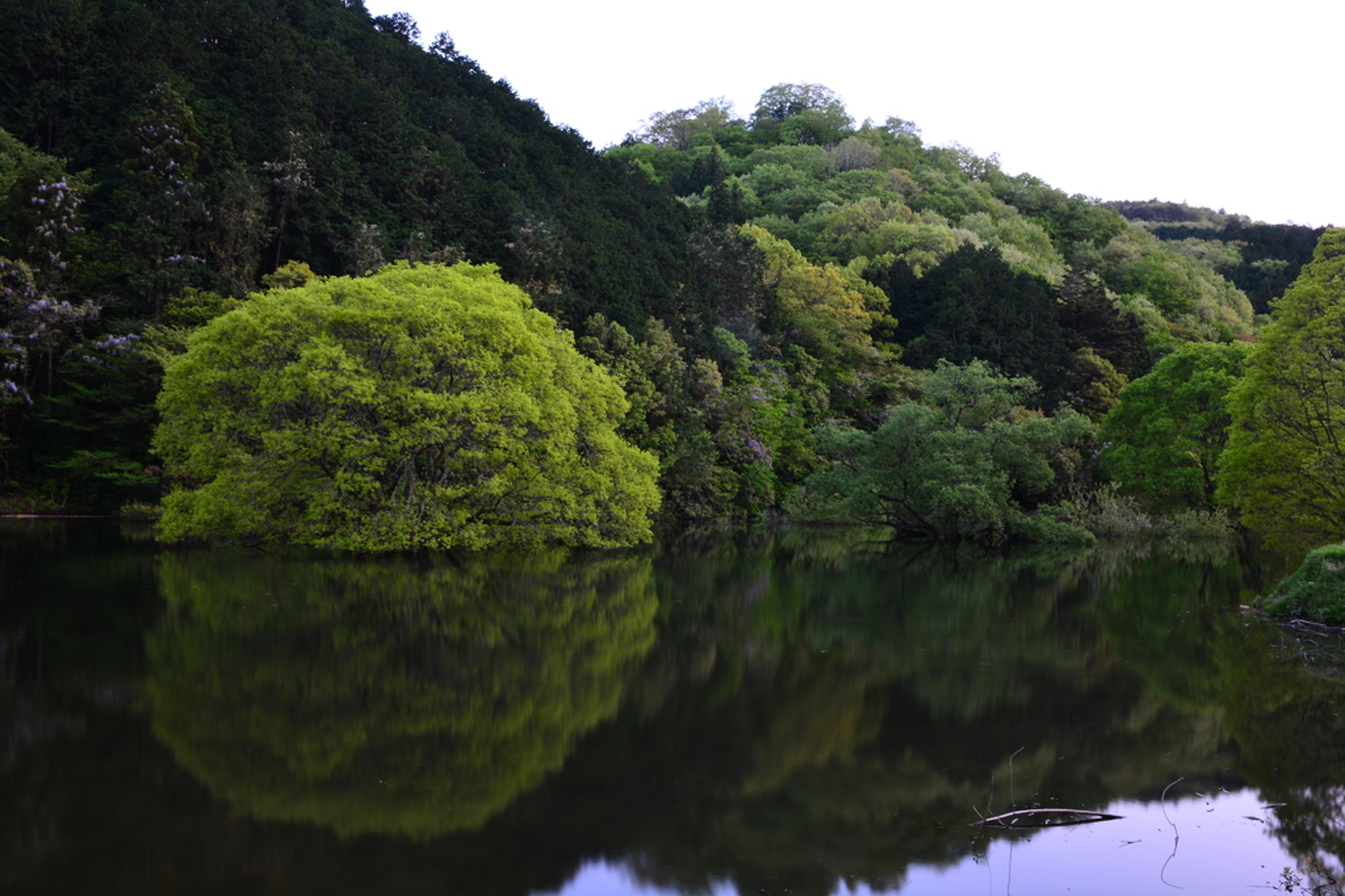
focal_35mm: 36
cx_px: 672
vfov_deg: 36.8
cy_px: 448
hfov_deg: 53.1
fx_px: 1344
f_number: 14
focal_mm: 24
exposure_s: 5
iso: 400
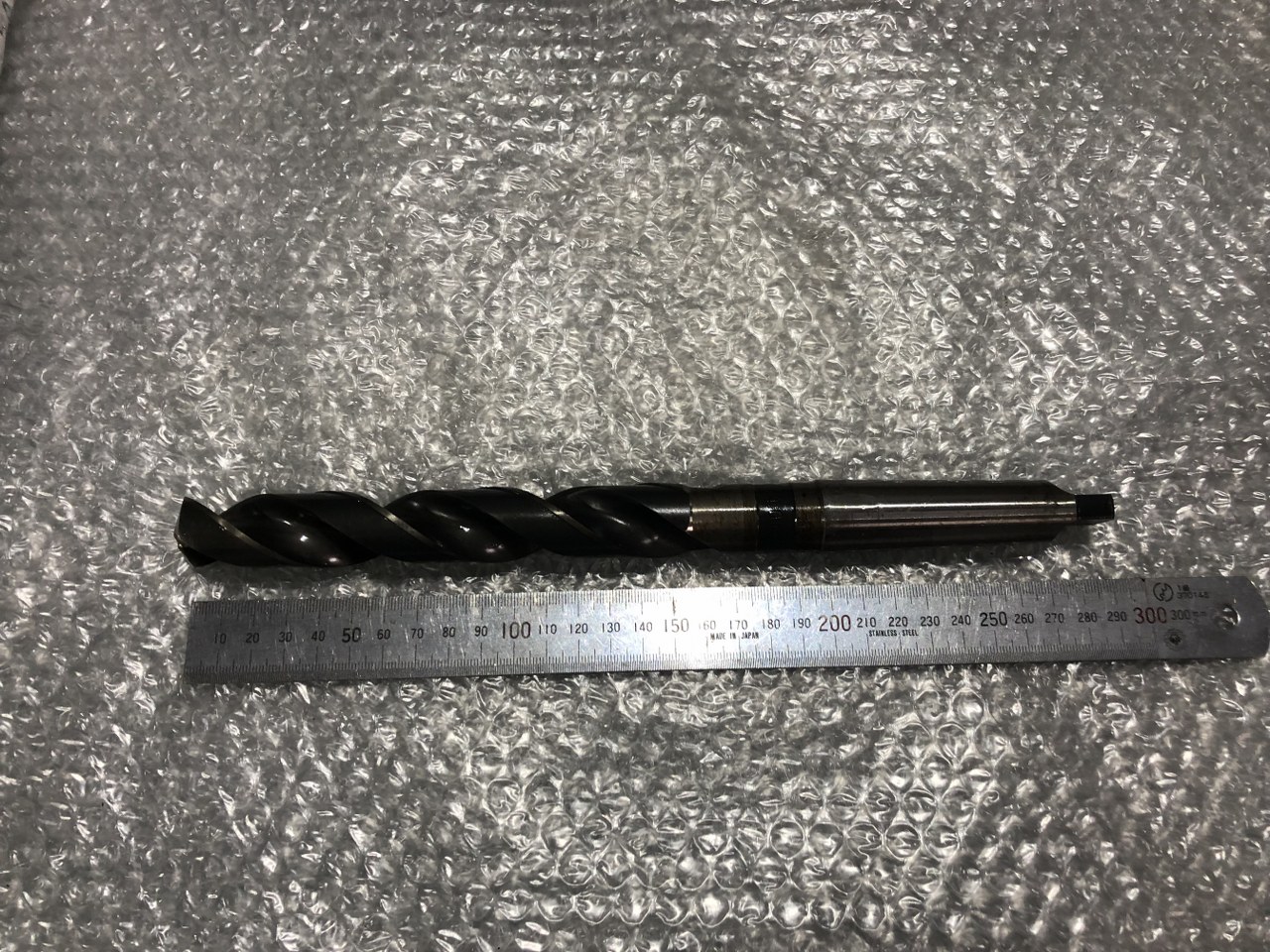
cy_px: 476
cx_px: 635
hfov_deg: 63.4
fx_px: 1027
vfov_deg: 49.7
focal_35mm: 28
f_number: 1.8
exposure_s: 1/30
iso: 32
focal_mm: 3.99
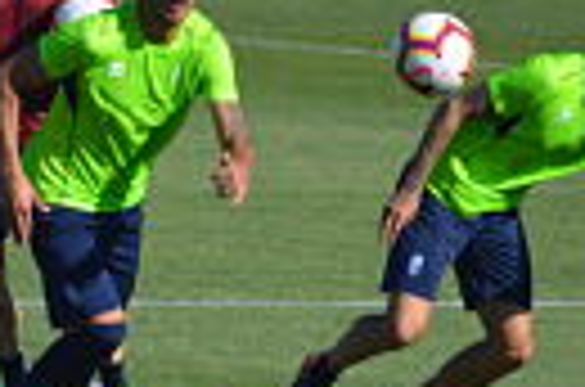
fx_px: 22451
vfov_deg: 1.0
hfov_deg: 1.5
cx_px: 194
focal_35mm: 1385
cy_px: 225
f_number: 5.6
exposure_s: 1/2000
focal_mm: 300
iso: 360
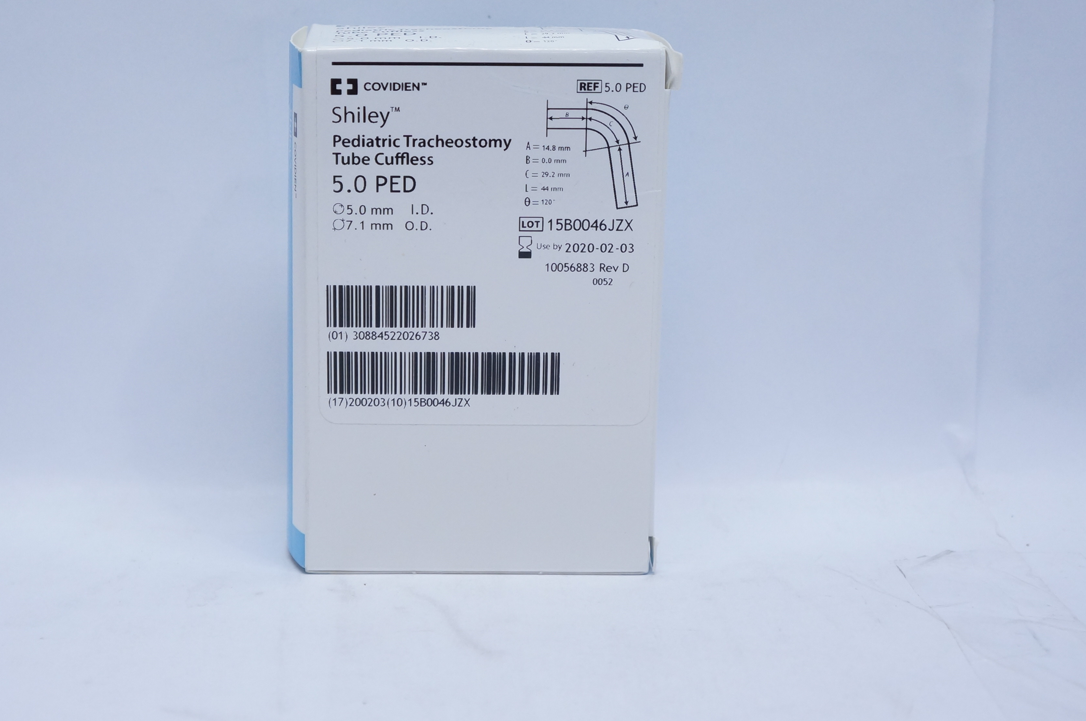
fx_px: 1989
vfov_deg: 20.6
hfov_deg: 30.5
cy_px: 339
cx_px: 476
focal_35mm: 66
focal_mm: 30
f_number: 4
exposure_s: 1/200
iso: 800
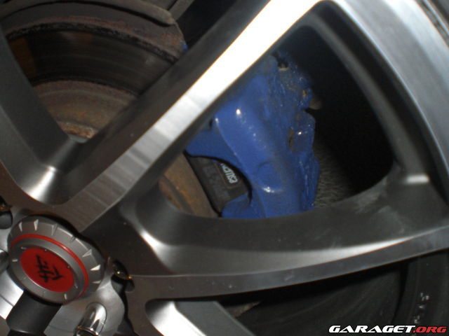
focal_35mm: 38
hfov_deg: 49.0
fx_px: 493
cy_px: 168
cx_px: 224
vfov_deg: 37.7
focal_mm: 6.3
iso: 200
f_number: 3.1
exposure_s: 1/60
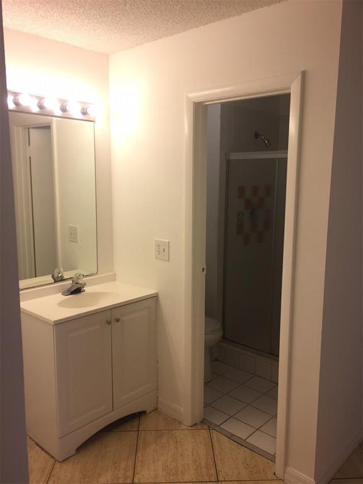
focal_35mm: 29
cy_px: 242
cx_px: 182
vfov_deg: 61.7
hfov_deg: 48.2
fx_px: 405
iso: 50
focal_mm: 4.15
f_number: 2.2
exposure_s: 1/120
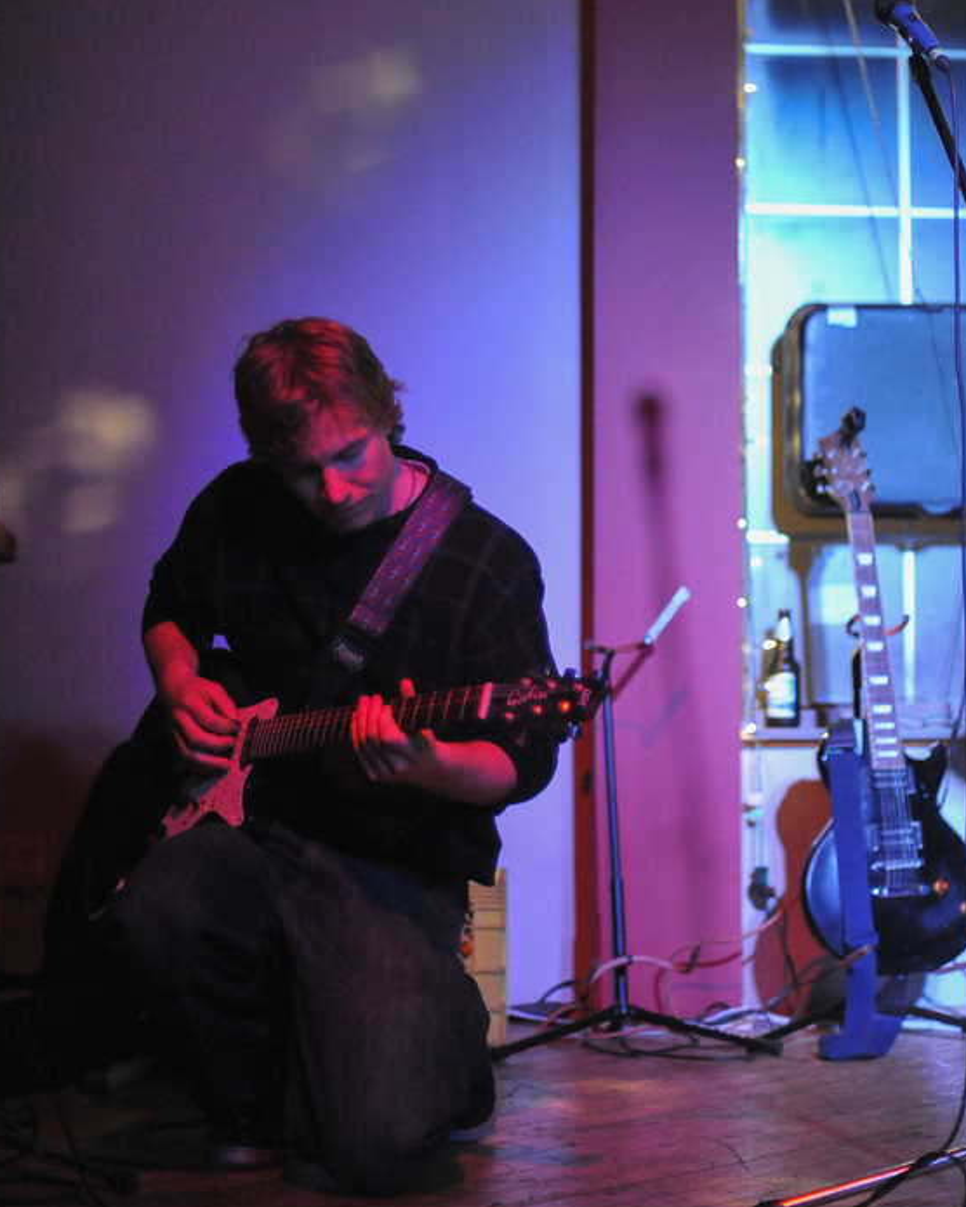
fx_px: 2609
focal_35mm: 73
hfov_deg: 21.0
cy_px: 394
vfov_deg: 25.9
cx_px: 547
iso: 5000
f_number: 1.4
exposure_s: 1/200
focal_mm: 50
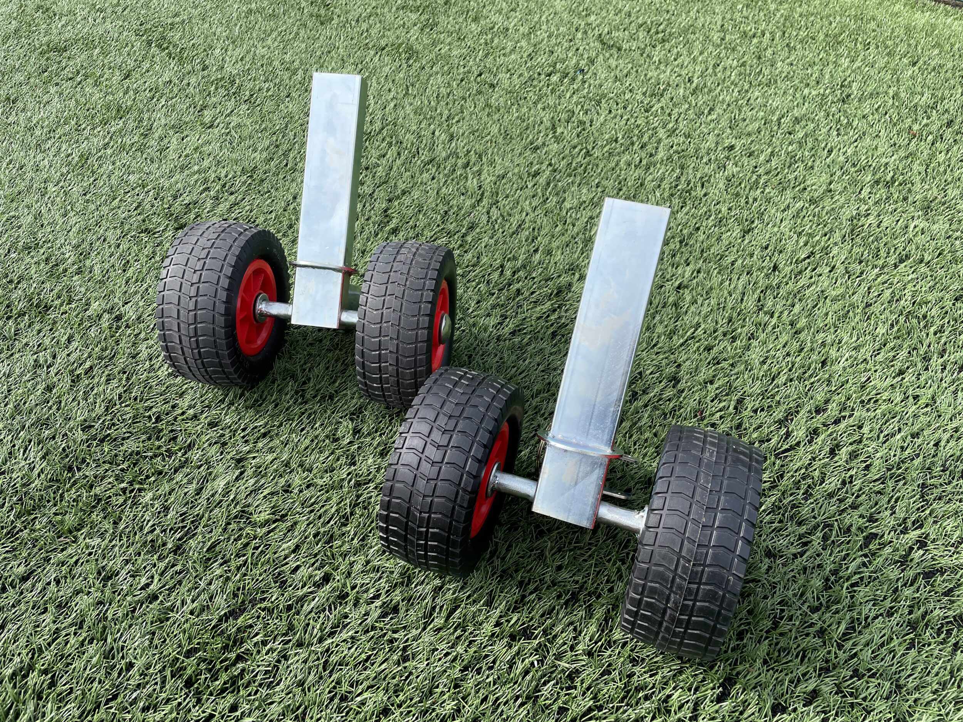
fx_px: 723
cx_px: 482
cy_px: 361
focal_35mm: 26
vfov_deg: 53.1
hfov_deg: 67.3
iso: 32
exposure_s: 1/842
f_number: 1.6
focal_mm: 4.2
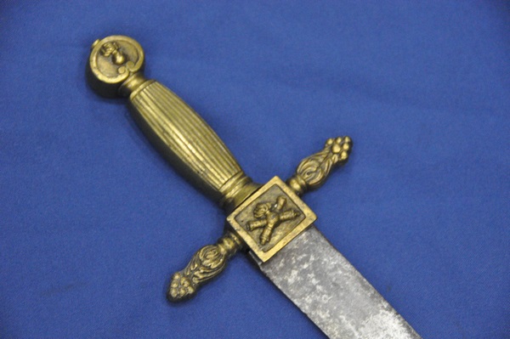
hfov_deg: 16.7
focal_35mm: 123
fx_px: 1741
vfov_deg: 11.1
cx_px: 255
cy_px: 170
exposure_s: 1/60
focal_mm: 82
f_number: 5
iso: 3200
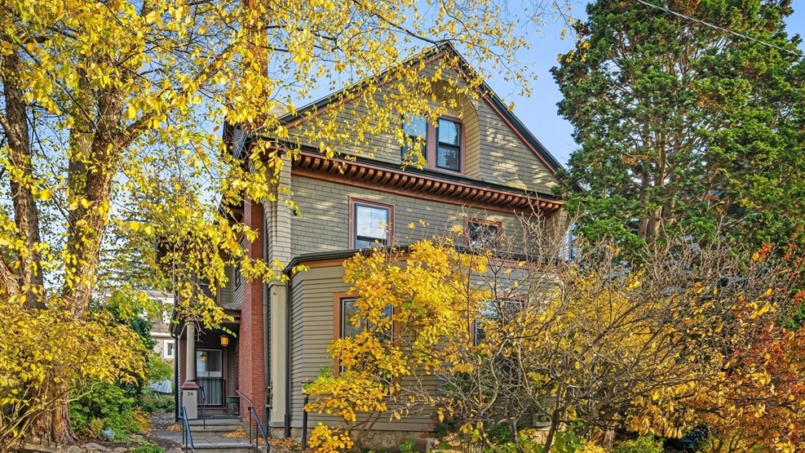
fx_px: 545
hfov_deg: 72.9
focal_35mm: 26
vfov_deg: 45.1
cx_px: 391
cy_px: 209
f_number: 10
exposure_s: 1/13
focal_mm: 23.5
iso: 100
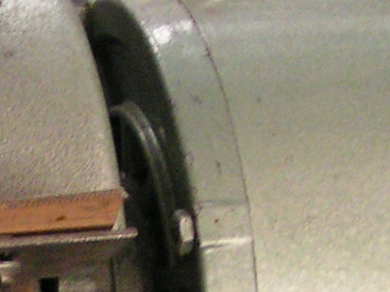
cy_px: 539
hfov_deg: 10.4
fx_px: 2129
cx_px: 16
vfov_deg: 7.6
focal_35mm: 189
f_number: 2.8
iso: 200
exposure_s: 1/13
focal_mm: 5.8
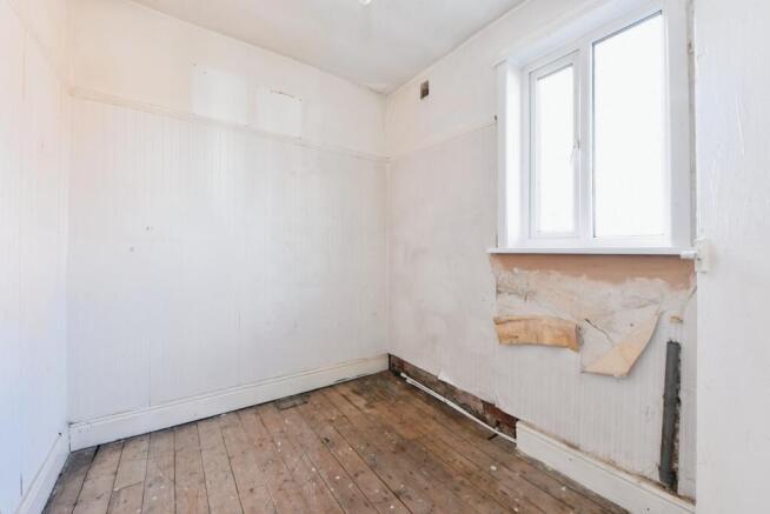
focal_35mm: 14
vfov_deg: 81.3
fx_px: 300
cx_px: 385
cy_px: 257
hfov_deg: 104.2
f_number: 14
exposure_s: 1/6
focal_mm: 14
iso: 800
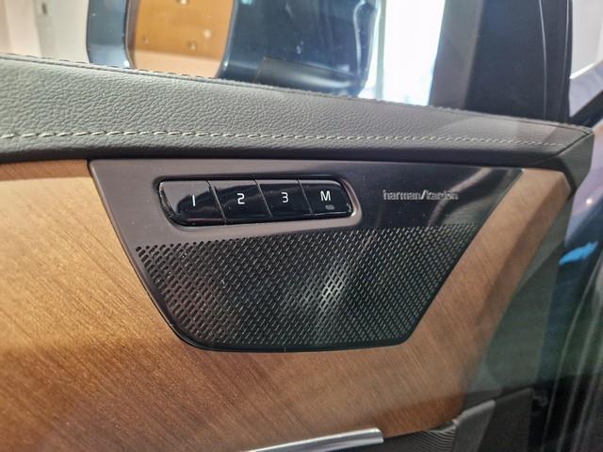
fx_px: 401
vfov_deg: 58.9
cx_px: 302
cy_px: 226
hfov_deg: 73.9
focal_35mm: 23
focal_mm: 5.4
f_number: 1.8
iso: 800
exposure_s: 1/100
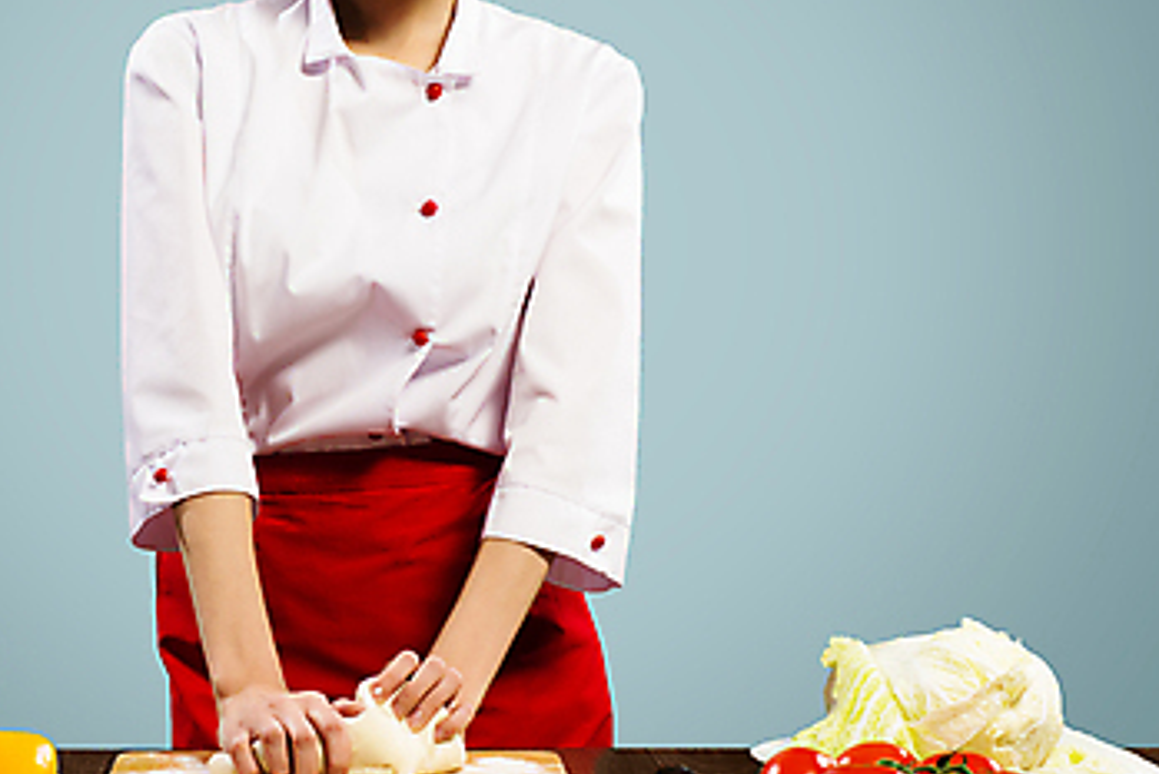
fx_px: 2770
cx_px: 369
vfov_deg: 15.9
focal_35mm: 86
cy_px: 239
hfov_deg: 23.5
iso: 50
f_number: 10
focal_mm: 50
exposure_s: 1/160
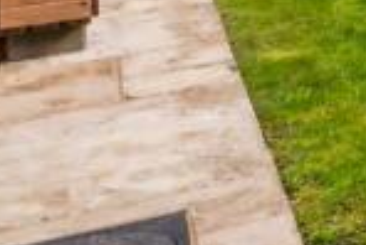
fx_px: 1130
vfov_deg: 10.8
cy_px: -319
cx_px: 1088
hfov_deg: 11.3
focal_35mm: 111
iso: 640
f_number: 8
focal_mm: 16
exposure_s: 1/250
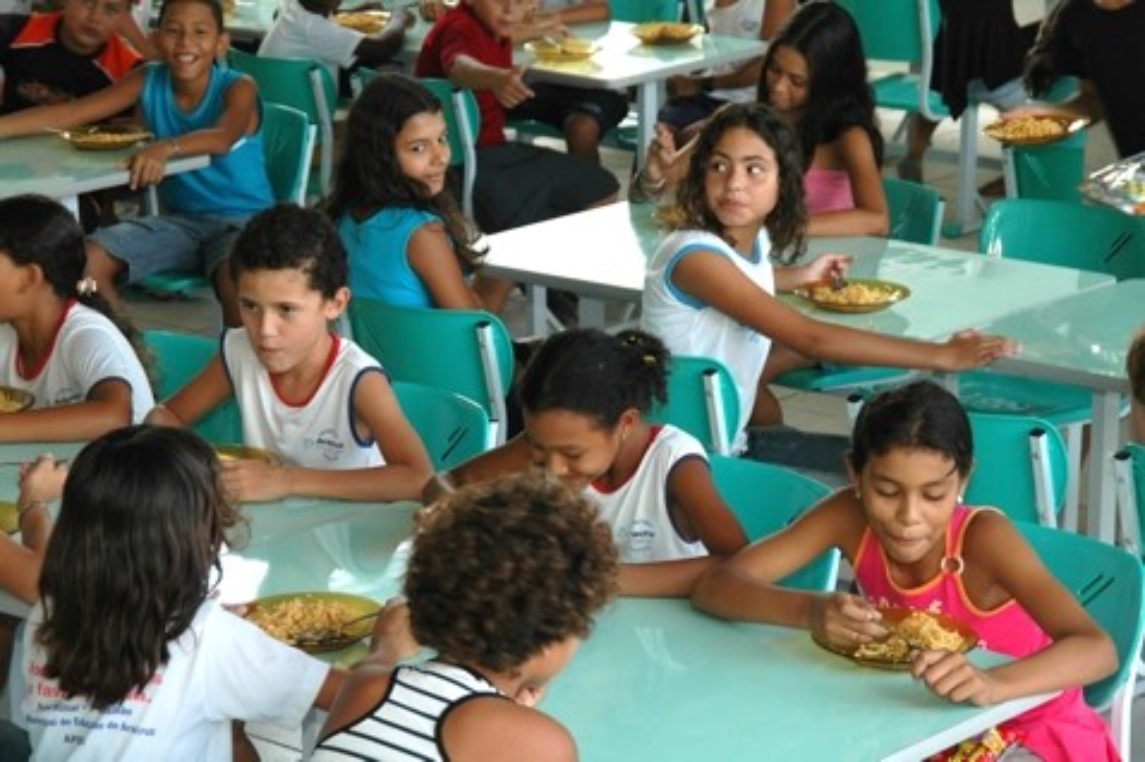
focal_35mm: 105
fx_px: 3337
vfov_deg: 13.0
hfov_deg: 19.5
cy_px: 381
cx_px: 572
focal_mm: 70
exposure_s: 1/50
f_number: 7.1
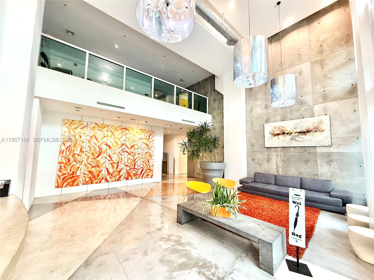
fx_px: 151
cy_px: 140
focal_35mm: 14
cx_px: 187
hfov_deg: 102.1
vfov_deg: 85.7
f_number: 2.2
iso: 320
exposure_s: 1/60
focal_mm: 2.22
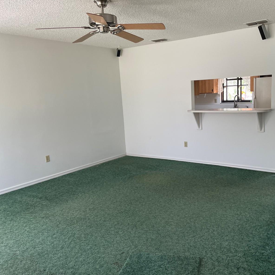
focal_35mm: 31
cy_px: 137
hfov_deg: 52.1
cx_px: 167
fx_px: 279
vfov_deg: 52.5
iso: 125
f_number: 1.6
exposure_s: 1/114
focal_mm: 4.2
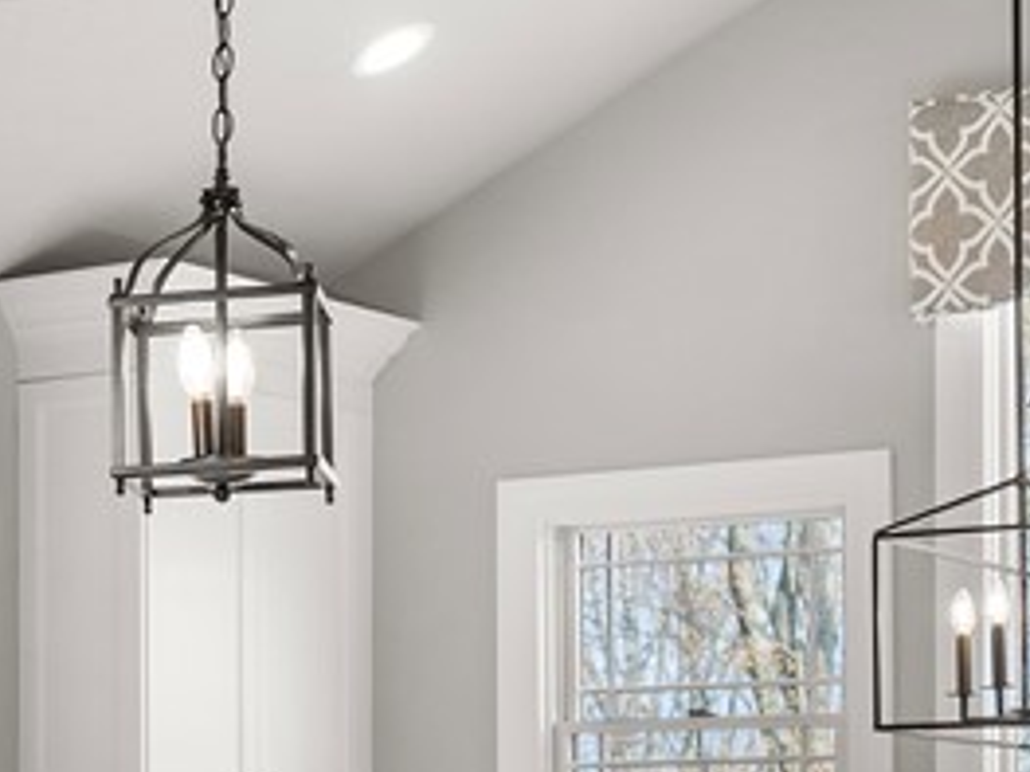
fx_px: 3539
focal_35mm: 119
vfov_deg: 12.2
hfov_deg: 14.5
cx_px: -850
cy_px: 901
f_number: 4
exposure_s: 1/30
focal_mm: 30
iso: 400
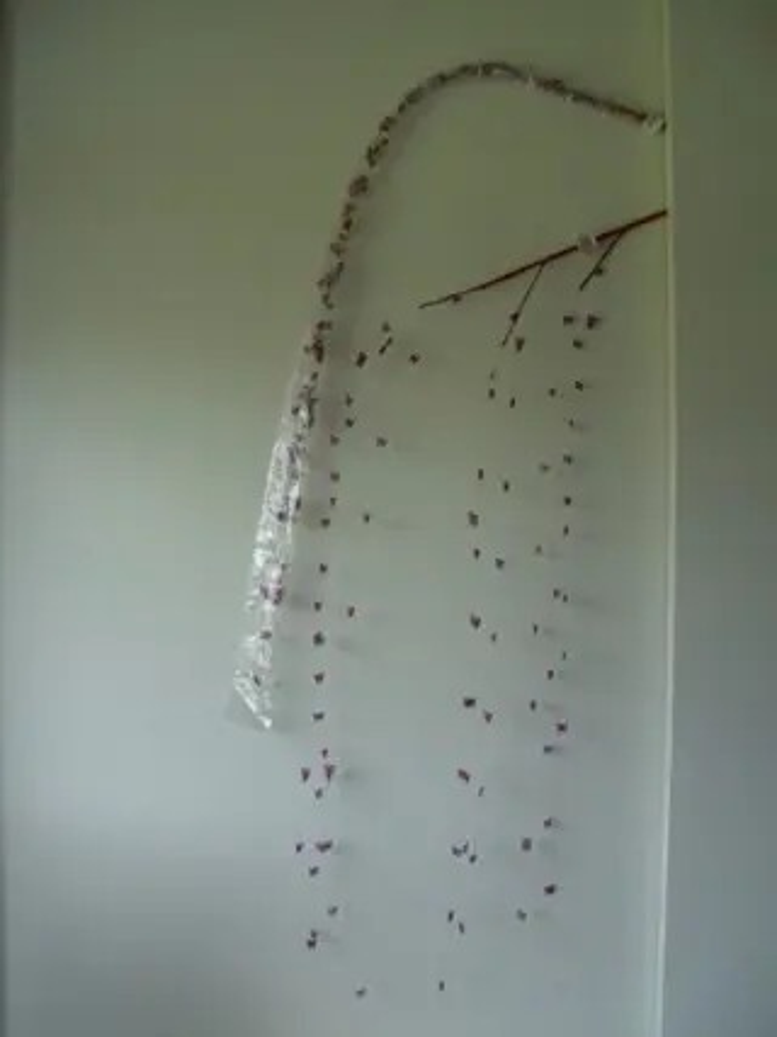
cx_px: 388
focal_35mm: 37
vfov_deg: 50.2
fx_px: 1108
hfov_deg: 38.6
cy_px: 518
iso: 64
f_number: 3.5
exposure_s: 1/87
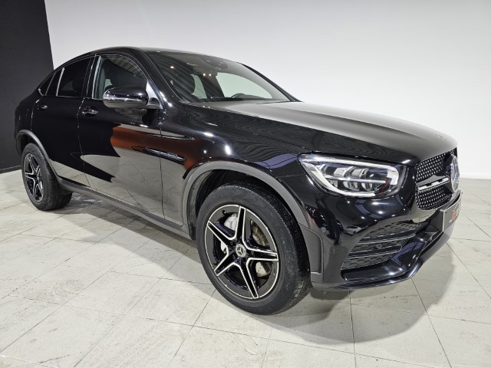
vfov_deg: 58.9
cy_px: 184
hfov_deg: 73.9
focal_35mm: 23
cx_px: 246
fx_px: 326
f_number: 1.7
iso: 200
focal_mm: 6.3
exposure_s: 1/100
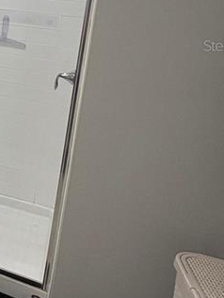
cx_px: -153
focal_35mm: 53
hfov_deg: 21.0
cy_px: 45
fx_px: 457
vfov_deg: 34.6
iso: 125
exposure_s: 1/120
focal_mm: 2.22
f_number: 2.2
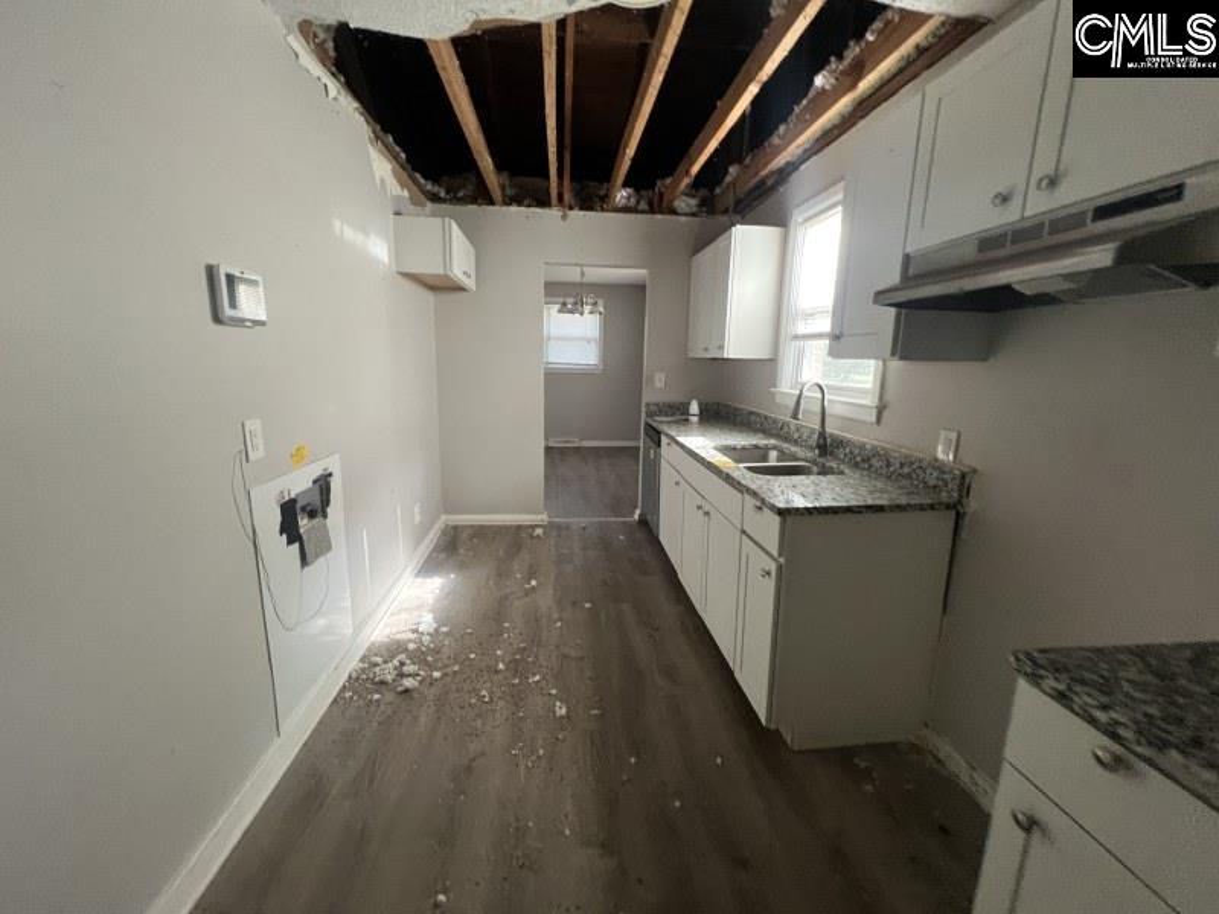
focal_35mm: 13
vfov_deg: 89.9
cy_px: 457
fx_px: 458
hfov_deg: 106.2
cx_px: 610
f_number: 1.8
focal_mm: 1.57
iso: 250
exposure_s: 1/61
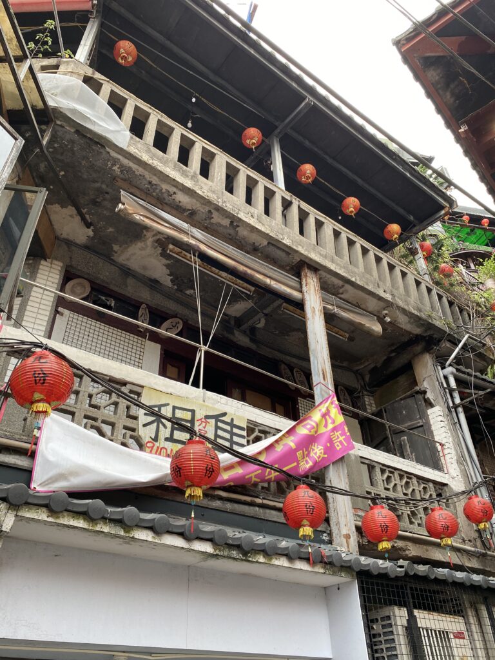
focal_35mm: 26
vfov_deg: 67.3
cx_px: 248
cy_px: 330
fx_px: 496
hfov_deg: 53.1
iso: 64
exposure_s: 1/60
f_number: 1.8
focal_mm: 4.25
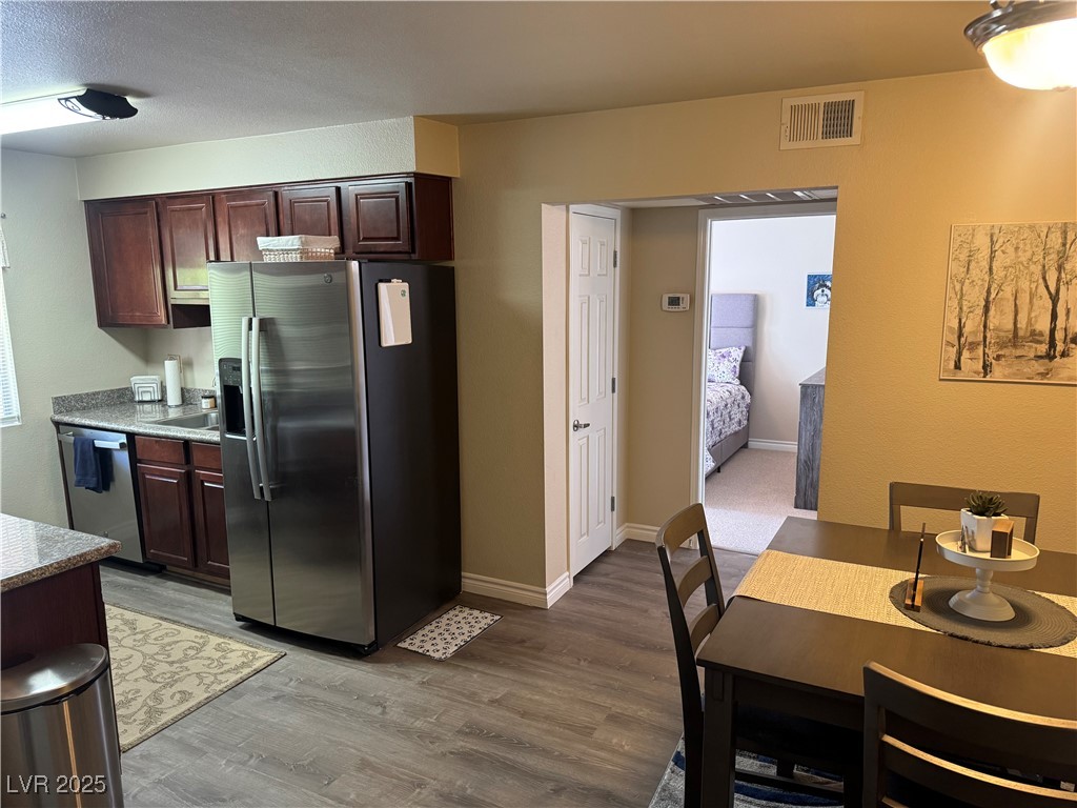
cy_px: 404
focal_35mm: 24
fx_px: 747
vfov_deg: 56.8
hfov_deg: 71.6
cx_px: 538
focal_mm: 6.76
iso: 320
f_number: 1.78
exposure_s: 1/60
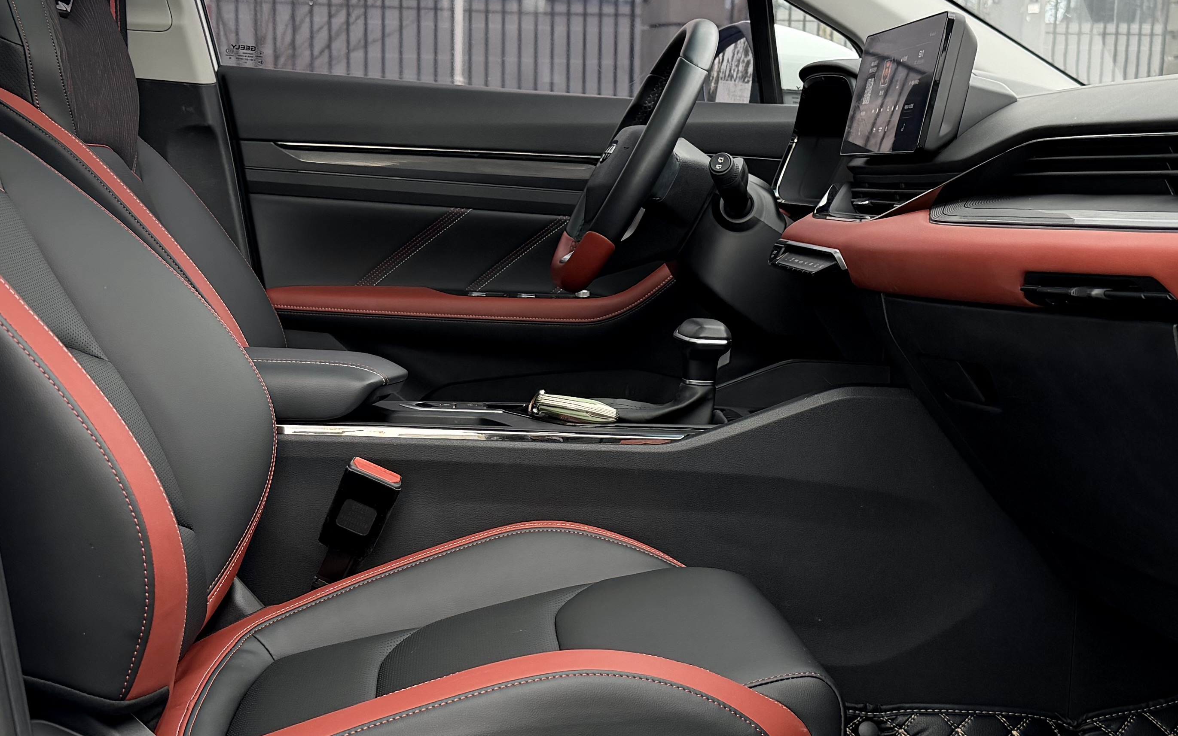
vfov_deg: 24.4
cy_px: 347
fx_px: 1702
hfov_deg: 38.2
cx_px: 567
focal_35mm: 53
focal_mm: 6.76
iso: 200
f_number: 1.78
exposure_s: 1/111
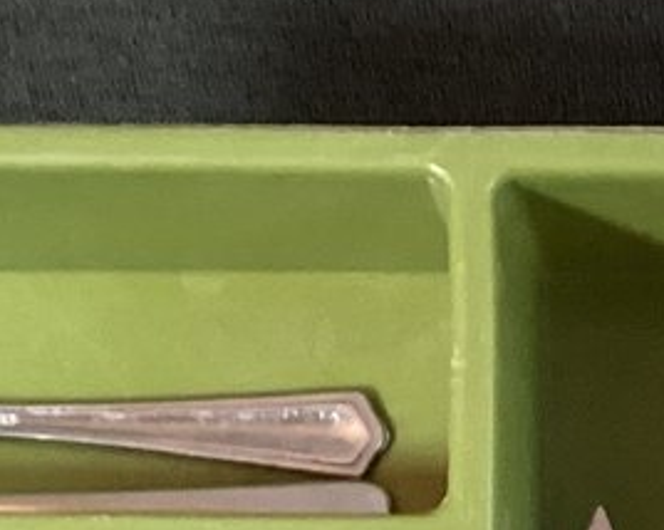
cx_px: 1116
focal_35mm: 171
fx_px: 3358
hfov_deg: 10.7
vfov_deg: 8.6
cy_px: 975
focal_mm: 3.3
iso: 250
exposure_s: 1/50
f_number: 2.4
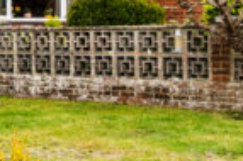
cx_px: -435
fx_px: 944
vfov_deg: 9.7
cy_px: -26
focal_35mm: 140
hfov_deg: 10.9
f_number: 8
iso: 400
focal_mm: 17
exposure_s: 1/200
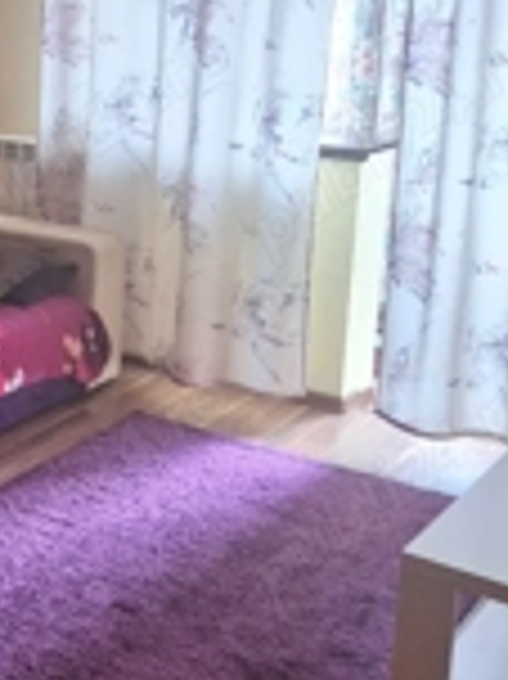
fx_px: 1195
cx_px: -76
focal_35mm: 61
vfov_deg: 31.4
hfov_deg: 22.4
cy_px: 216
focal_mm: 5.4
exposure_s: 1/100
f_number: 1.8
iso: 125
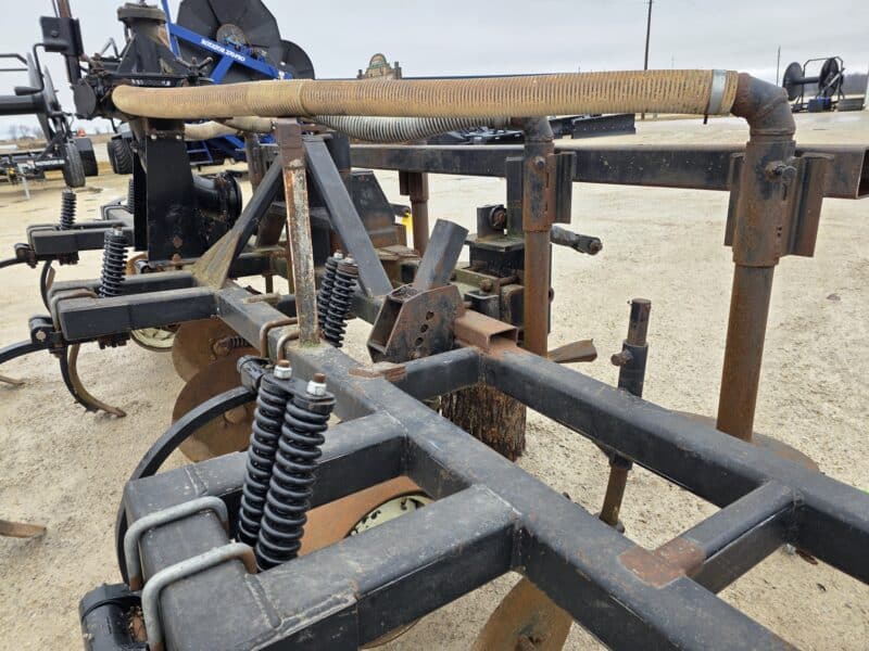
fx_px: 577
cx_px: 434
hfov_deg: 73.9
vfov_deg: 58.9
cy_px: 326
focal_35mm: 23
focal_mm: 6.3
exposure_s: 1/359
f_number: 1.7
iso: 40
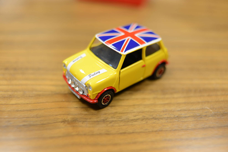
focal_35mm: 35
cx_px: 114
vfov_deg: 37.9
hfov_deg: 54.4
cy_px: 76
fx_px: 222
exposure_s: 1/125
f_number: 2.8
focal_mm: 35
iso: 400
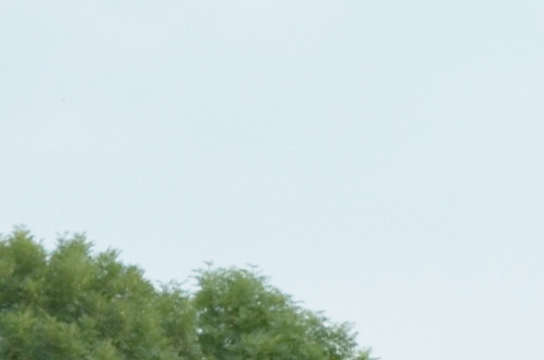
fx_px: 5383
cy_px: 930
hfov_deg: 5.8
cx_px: 686
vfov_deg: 3.8
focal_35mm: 357
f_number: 4
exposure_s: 1/400
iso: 1250
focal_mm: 32
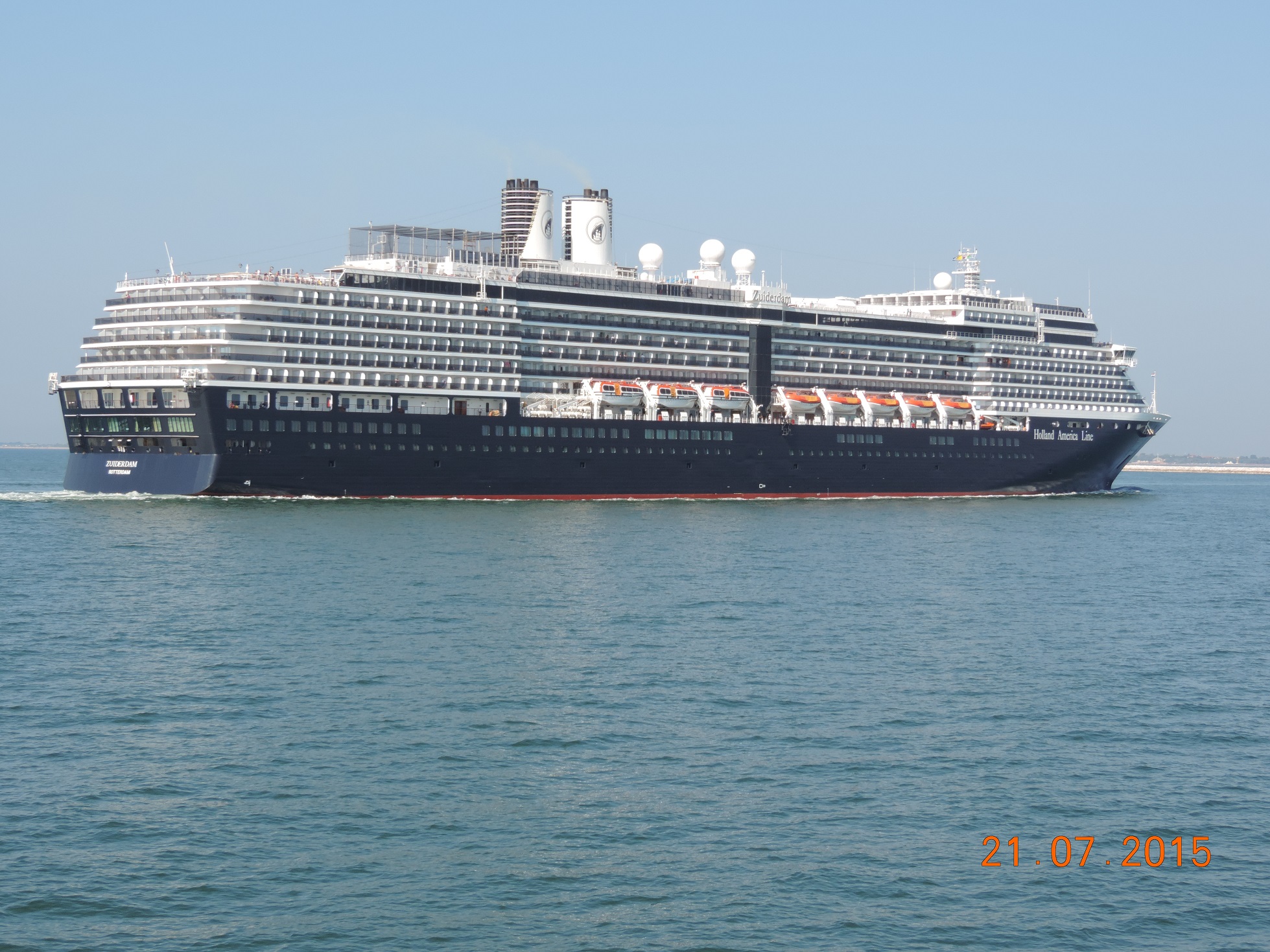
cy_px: 476
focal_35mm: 70
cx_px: 635
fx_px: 2568
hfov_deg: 27.8
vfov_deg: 21.0
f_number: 3.9
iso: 80
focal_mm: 12.4
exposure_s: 1/640
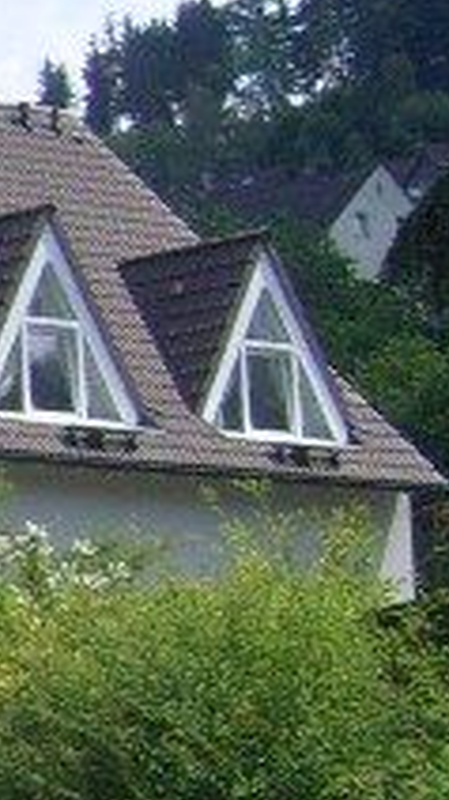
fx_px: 3901
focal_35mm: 184
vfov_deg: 11.7
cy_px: 604
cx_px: -1230
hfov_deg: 5.8
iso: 80
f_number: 7.1
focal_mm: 5.8
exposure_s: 1/250
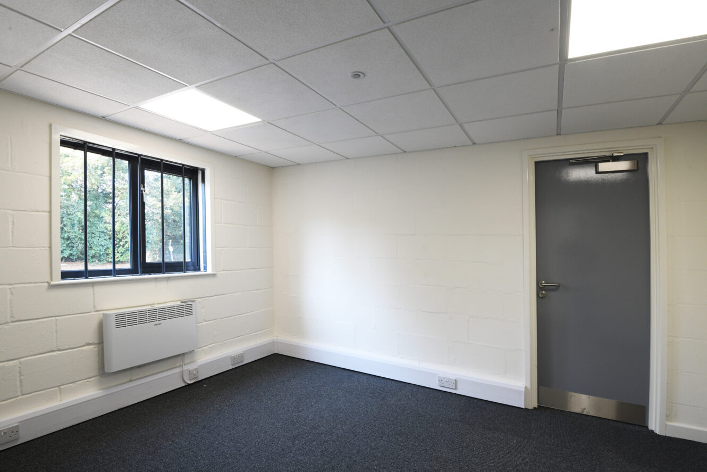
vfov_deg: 70.5
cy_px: 236
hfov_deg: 93.3
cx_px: 354
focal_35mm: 17
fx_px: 334
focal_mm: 17
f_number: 11
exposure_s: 1/30
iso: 1000
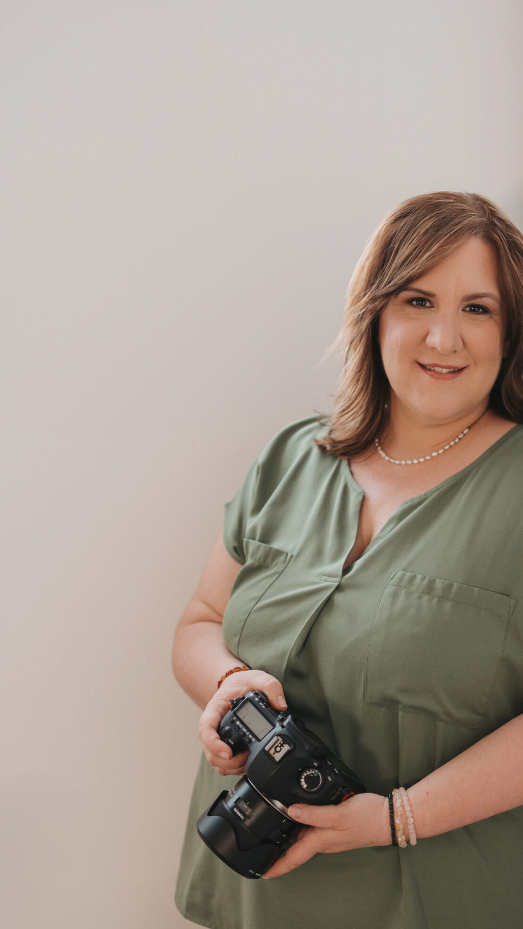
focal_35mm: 68
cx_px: 395
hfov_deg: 17.6
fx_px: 1677
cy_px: 563
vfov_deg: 30.9
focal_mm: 50
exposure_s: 1/250
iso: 800
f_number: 1.8
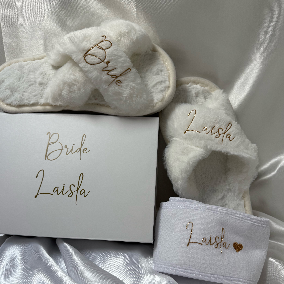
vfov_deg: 54.8
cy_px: 183
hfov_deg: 55.6
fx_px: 269
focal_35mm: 29
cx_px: 142
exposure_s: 1/121
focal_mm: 6.76
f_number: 1.78
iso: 80
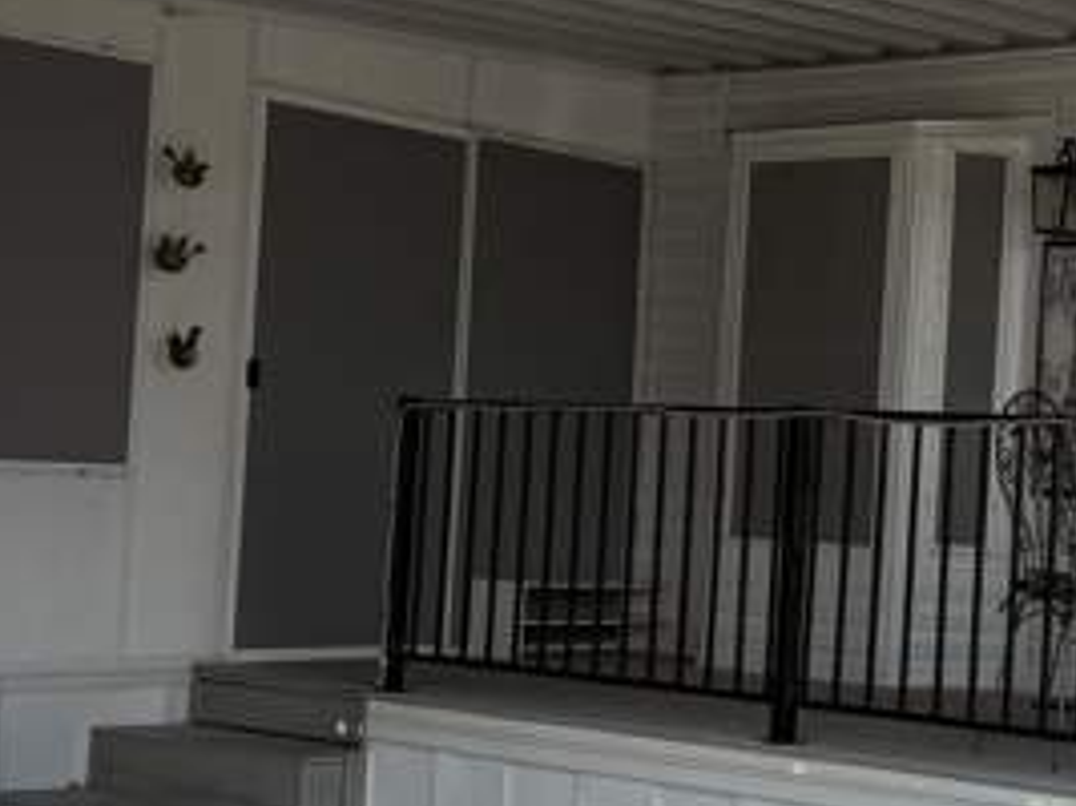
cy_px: 435
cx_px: 1149
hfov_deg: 25.3
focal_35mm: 72
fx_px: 2237
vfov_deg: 20.4
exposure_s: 1/2907
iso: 100
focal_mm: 6.76
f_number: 1.78
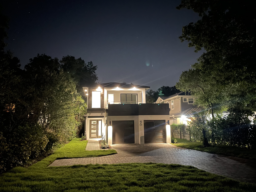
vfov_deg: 53.1
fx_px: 192
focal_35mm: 26
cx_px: 128
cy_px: 96
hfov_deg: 67.3
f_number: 1.6
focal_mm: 4.2
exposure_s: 1/4
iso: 640
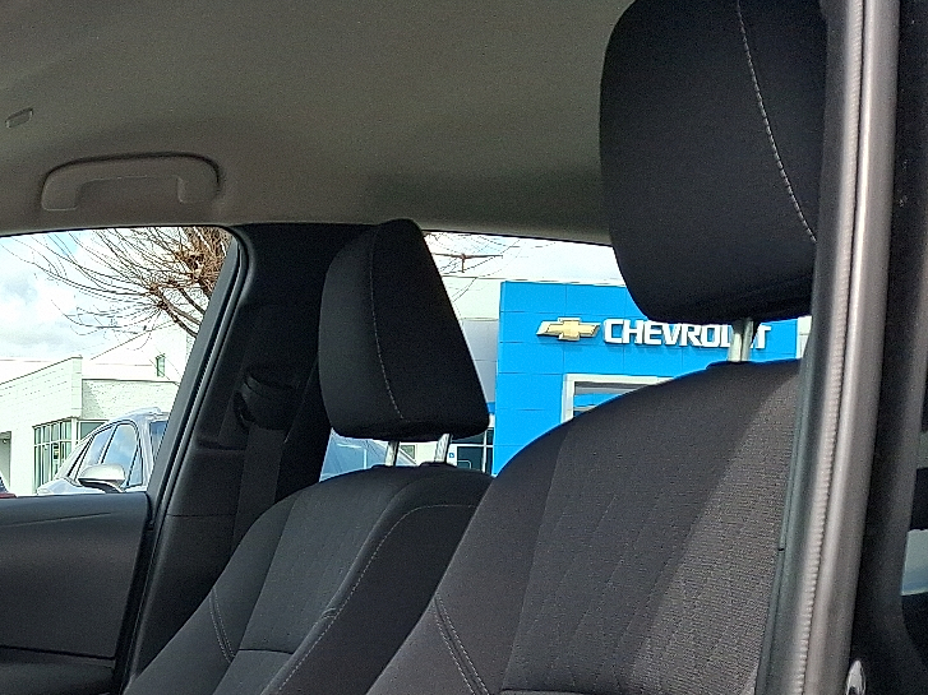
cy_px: 629
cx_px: 15
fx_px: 1474
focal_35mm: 55
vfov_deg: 25.7
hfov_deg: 32.4
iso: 30
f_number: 1.8
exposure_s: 1/909
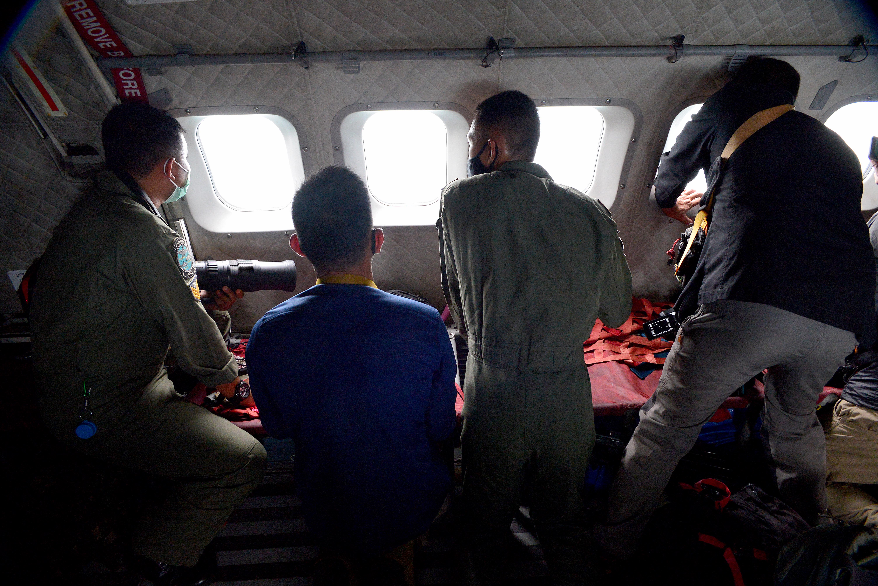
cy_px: 293
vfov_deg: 70.5
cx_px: 439
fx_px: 415
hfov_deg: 93.3
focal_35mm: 17
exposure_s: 1/160
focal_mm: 17
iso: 4000
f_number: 6.3
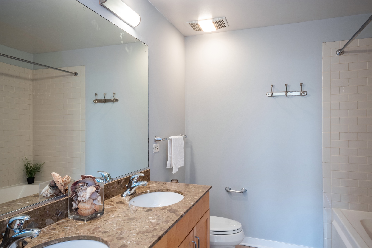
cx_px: 186
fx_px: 248
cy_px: 124
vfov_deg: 53.1
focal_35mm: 24
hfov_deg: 73.7
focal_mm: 16
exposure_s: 1.3
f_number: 8
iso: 100
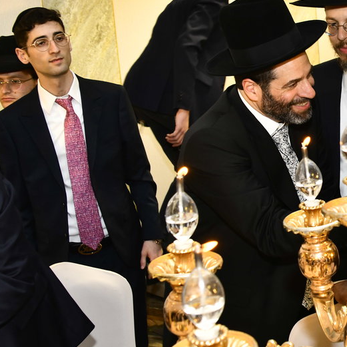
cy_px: 118
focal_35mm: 73
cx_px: 430
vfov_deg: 23.6
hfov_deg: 21.7
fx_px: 828
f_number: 5.6
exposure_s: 1/100
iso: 640
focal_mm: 32
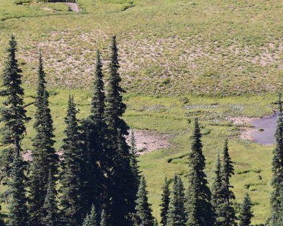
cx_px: 138
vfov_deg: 3.7
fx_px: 3533
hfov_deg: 4.6
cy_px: -14
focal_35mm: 422
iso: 180
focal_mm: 145
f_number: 5.6
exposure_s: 1/320
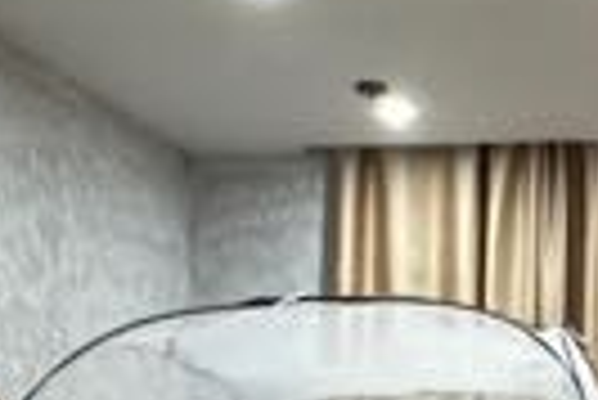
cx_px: 688
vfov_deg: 11.6
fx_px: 1862
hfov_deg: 17.5
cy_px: 652
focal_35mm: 112
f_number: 2.2
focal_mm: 2.22
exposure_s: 1/60
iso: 500
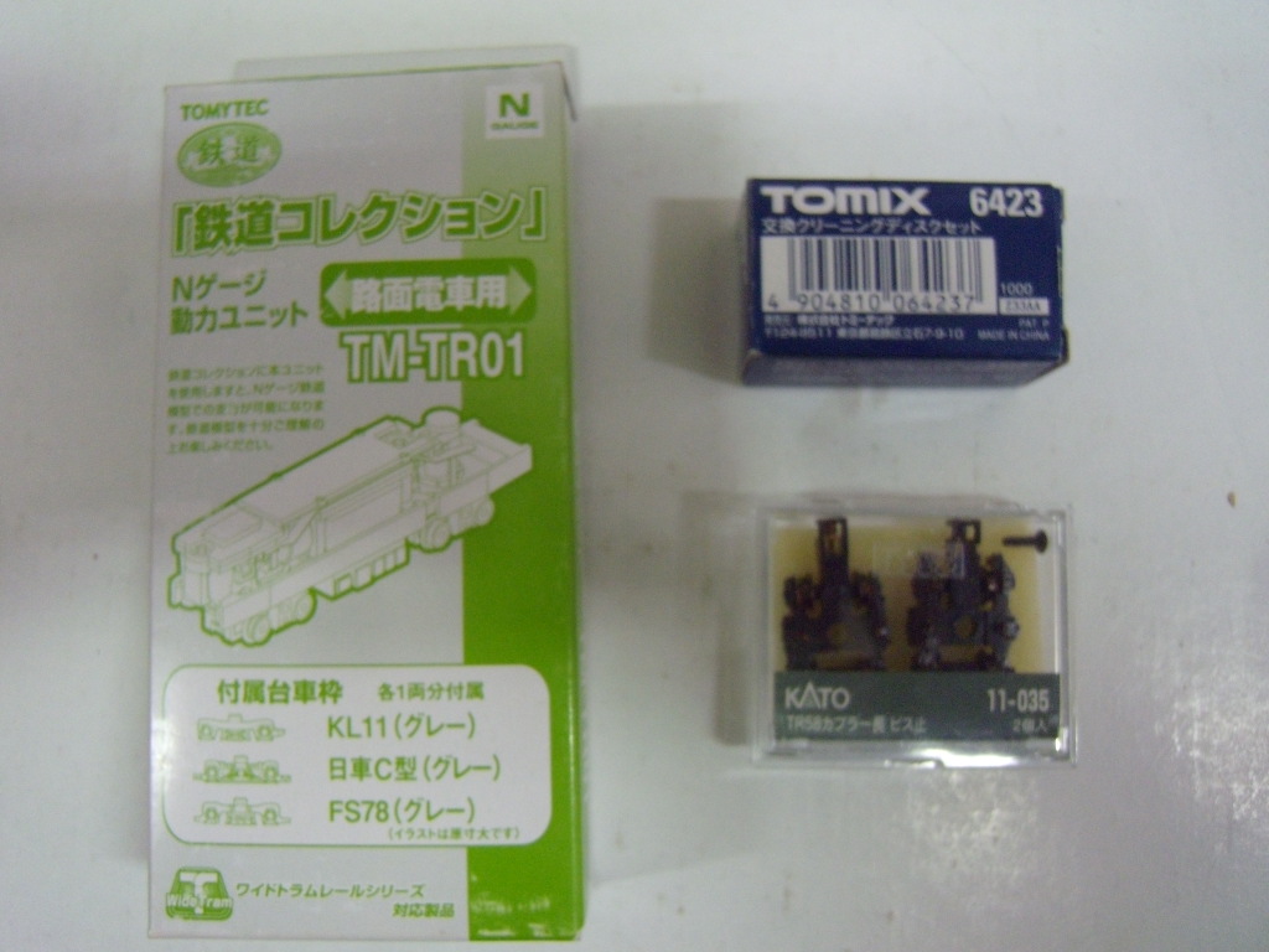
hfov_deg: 63.4
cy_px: 476
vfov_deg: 49.7
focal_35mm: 28
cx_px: 634
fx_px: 1026
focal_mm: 6
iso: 400
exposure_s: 1/40
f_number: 2.8
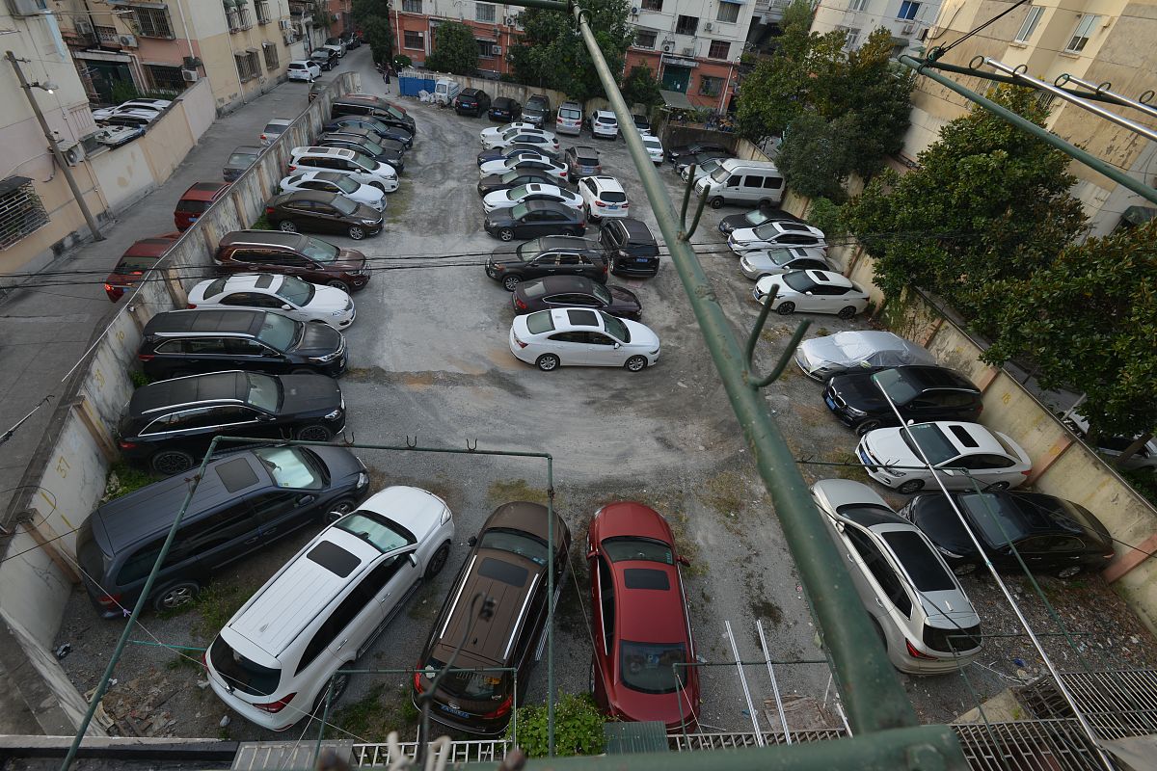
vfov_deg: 73.7
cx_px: 578
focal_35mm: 16
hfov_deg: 96.7
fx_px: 514
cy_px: 386
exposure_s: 1/50
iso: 200
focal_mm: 16
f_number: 8
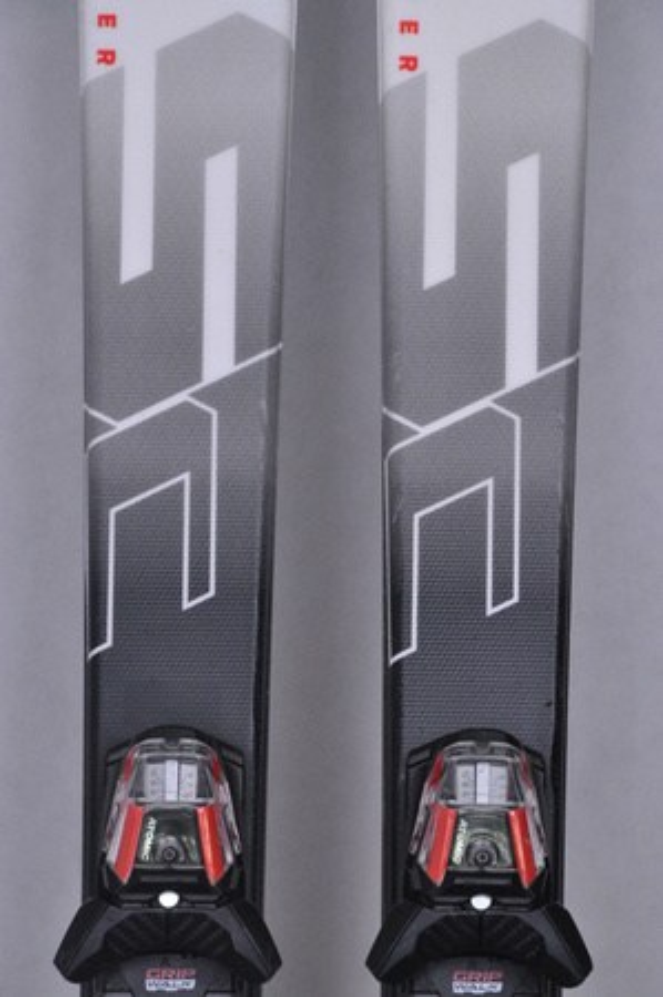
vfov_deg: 13.1
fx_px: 4361
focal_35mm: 158
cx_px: 332
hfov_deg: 8.7
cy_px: 498
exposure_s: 1/125
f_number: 9.5
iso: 3200
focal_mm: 105
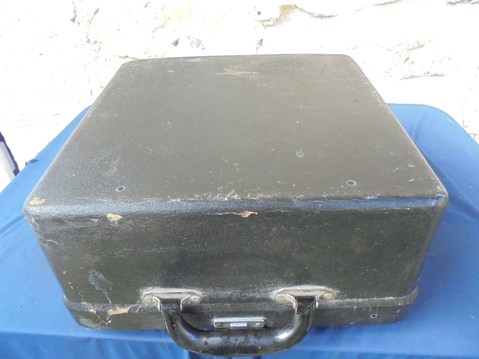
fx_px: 360
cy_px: 180
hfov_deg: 67.3
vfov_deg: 53.1
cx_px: 240
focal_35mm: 26
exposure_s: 1/125
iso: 500
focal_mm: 4.6
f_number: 3.5
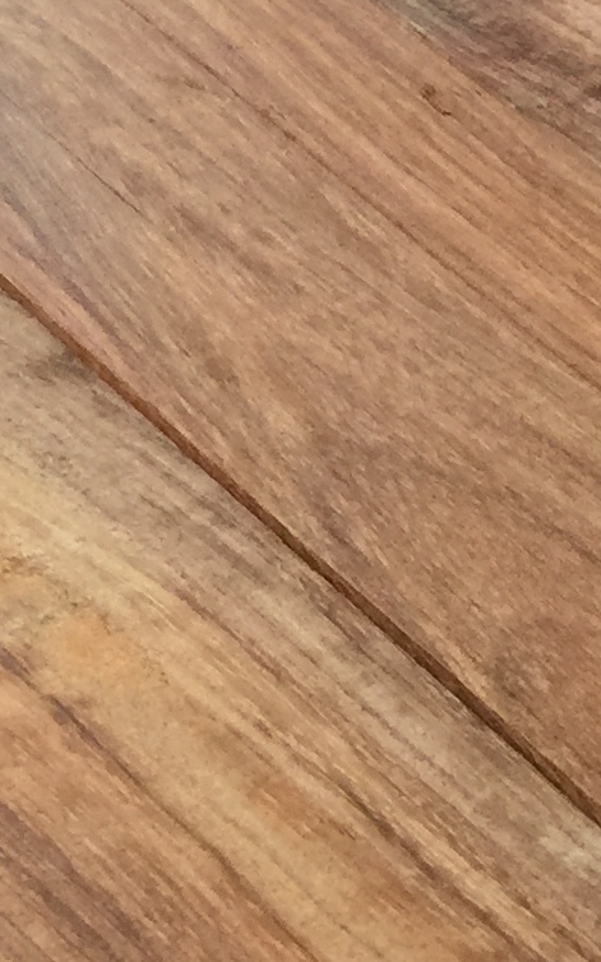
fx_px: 3487
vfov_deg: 15.5
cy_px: 930
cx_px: 664
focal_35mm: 133
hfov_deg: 9.7
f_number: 2.2
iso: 64
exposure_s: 1/15
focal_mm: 4.15
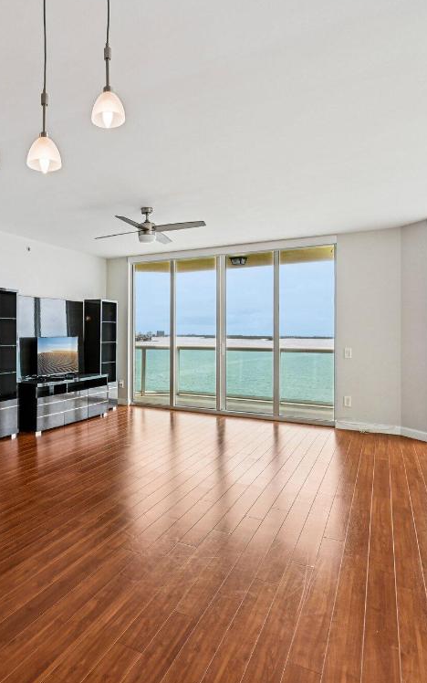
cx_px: 112
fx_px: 409
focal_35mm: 22
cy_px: 338
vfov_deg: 79.6
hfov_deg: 52.9
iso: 400
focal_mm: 14
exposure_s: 1/320
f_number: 8
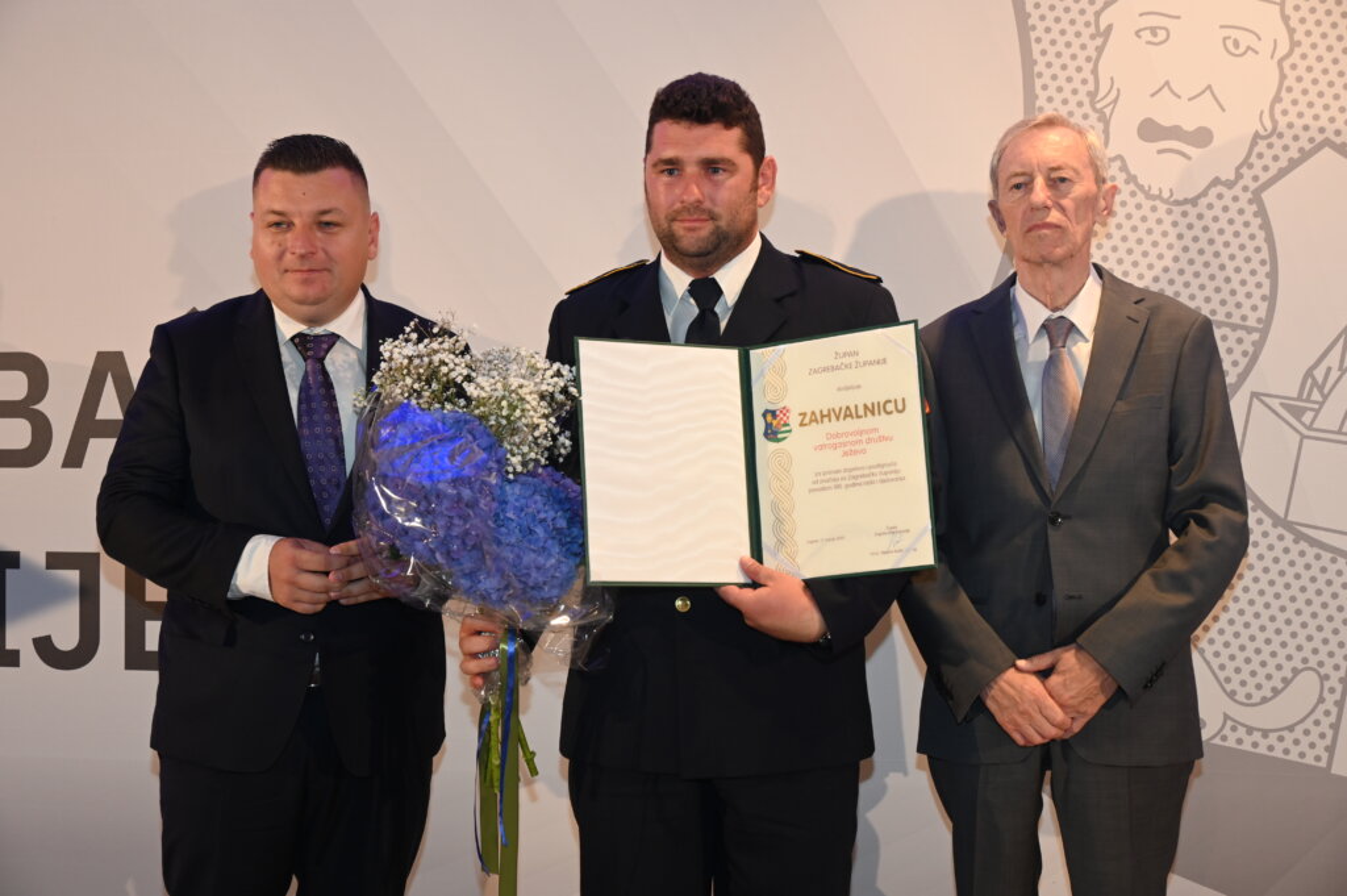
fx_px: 1869
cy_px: 448
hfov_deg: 39.6
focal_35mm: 50
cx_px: 674
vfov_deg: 26.9
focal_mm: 50
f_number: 5.6
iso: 1100
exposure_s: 1/60
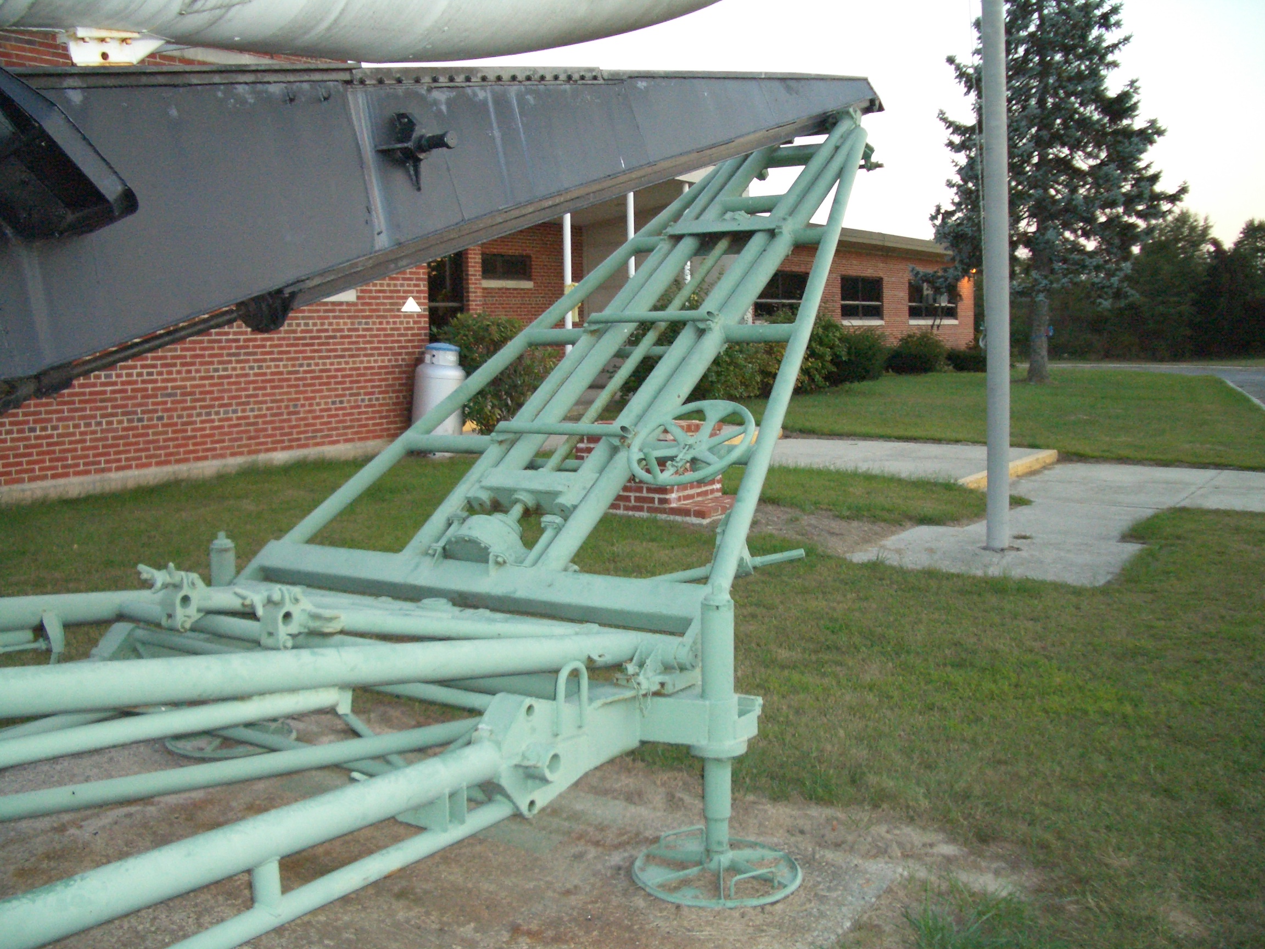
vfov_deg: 40.7
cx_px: 632
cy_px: 474
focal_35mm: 35
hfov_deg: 52.6
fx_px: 1279
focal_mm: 5.8
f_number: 2.6
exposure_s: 1/100
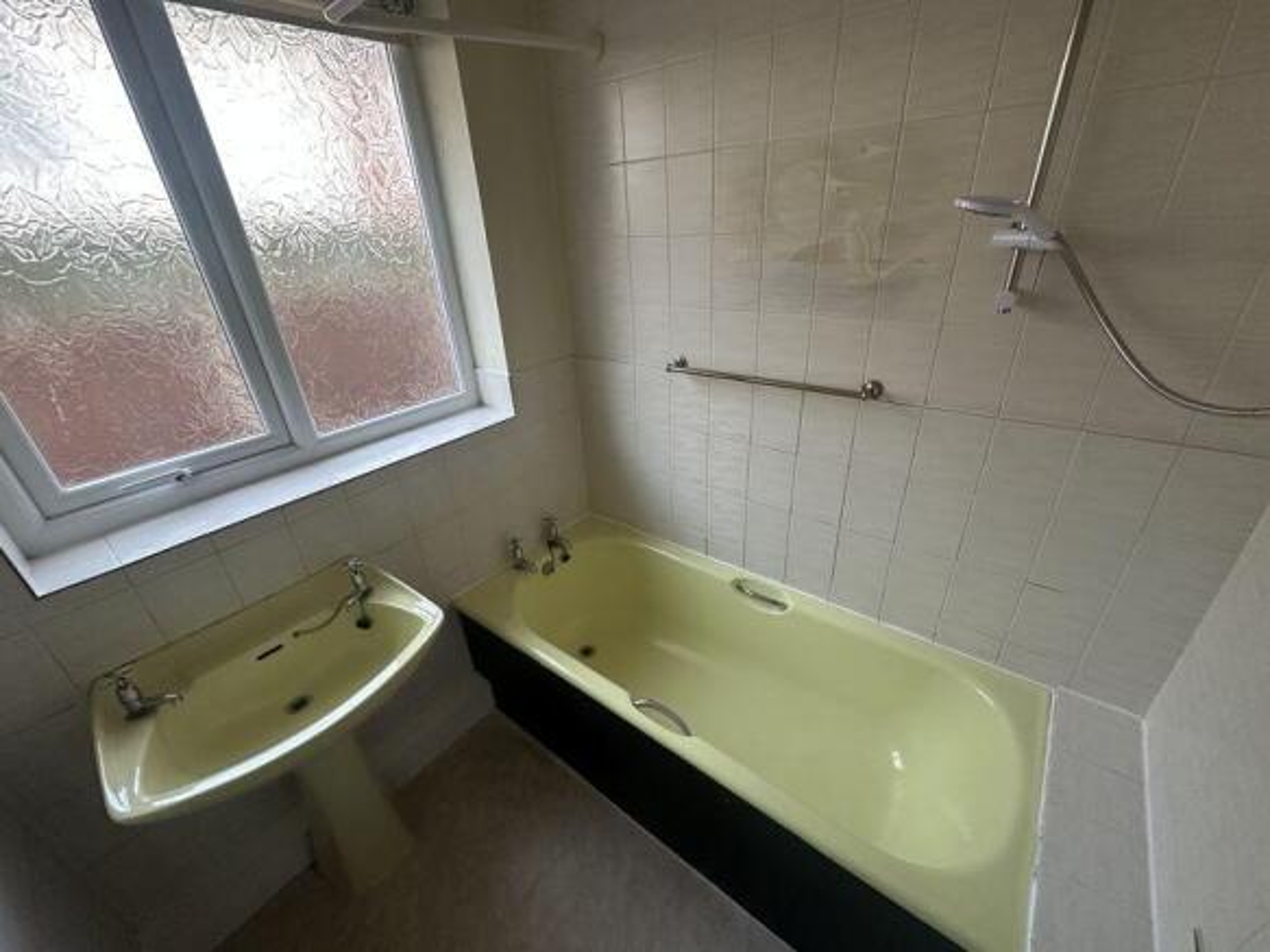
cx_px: 635
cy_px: 476
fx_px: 514
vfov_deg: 85.7
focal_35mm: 14
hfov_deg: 102.1
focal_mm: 2.22
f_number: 2.2
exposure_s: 1/61
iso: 400
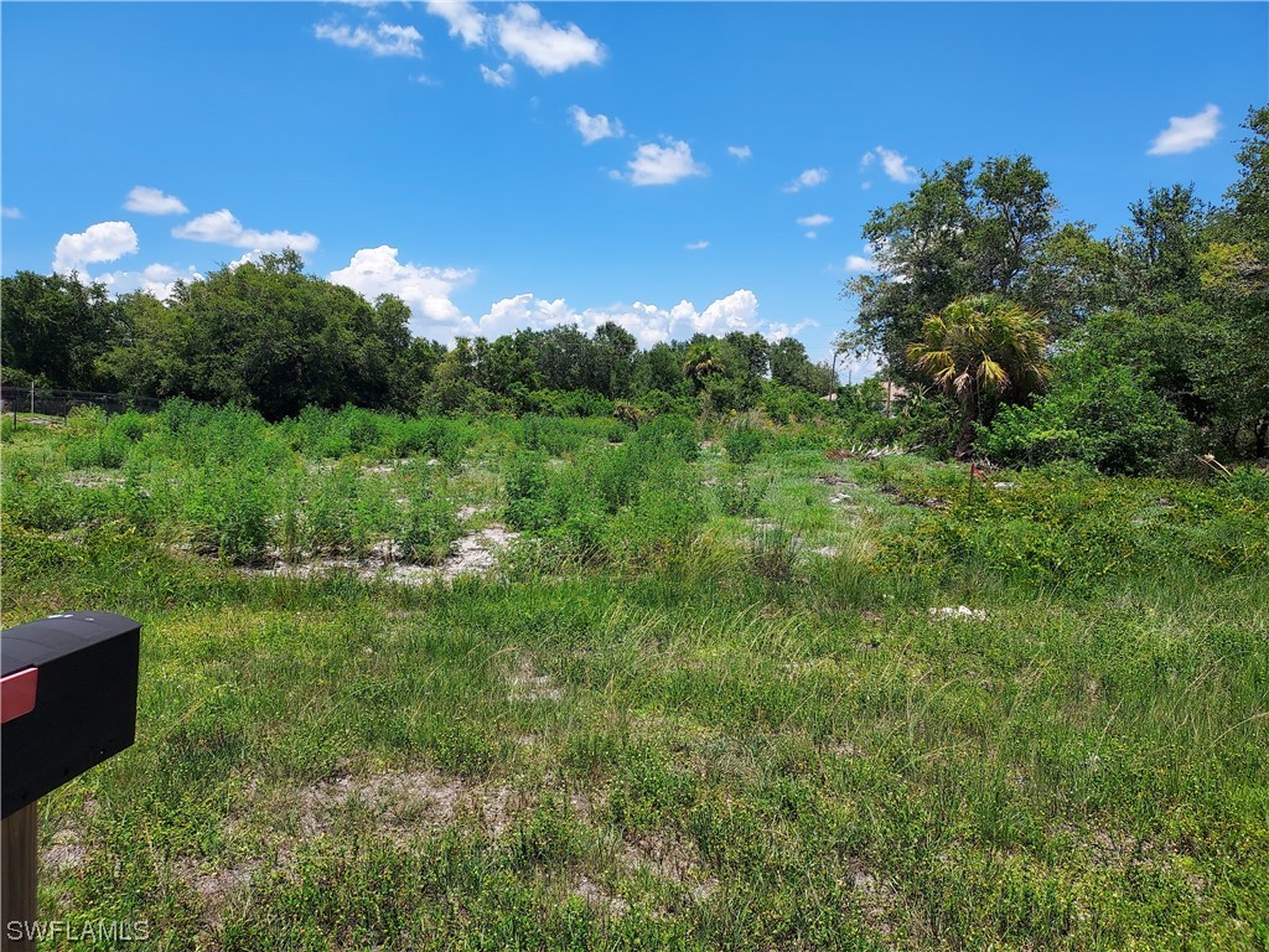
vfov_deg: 56.8
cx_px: 634
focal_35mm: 24
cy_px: 476
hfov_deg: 71.6
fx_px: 880
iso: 40
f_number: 1.8
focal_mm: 4.6
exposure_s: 1/1100
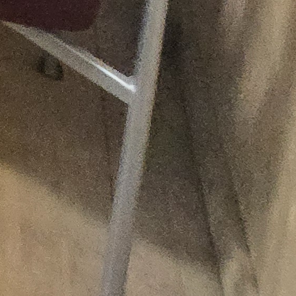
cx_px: -731
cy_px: -475
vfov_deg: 13.3
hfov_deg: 9.7
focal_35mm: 82
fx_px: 793
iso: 500
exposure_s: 1/60
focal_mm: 2.2
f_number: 2.2
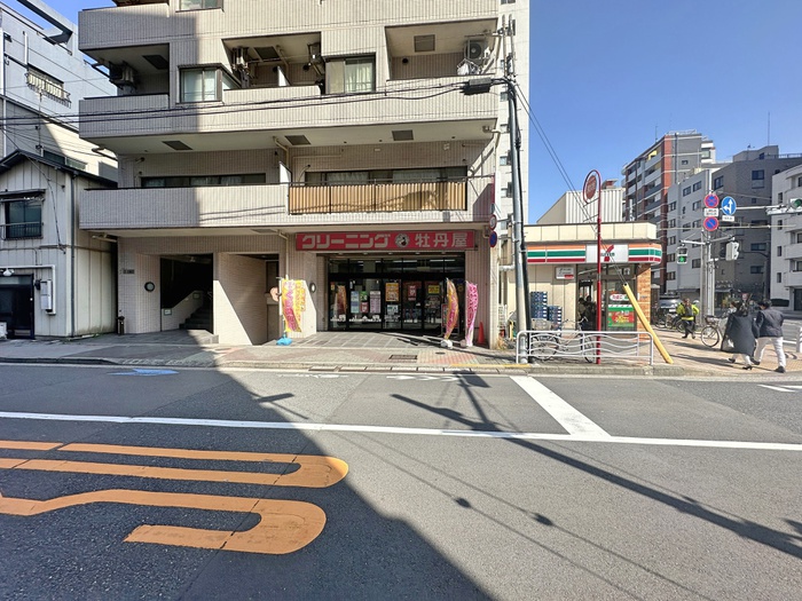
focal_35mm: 14
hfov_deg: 102.1
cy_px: 300
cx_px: 401
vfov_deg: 85.7
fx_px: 324
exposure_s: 1/1319
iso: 50
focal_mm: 2.22
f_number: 2.2
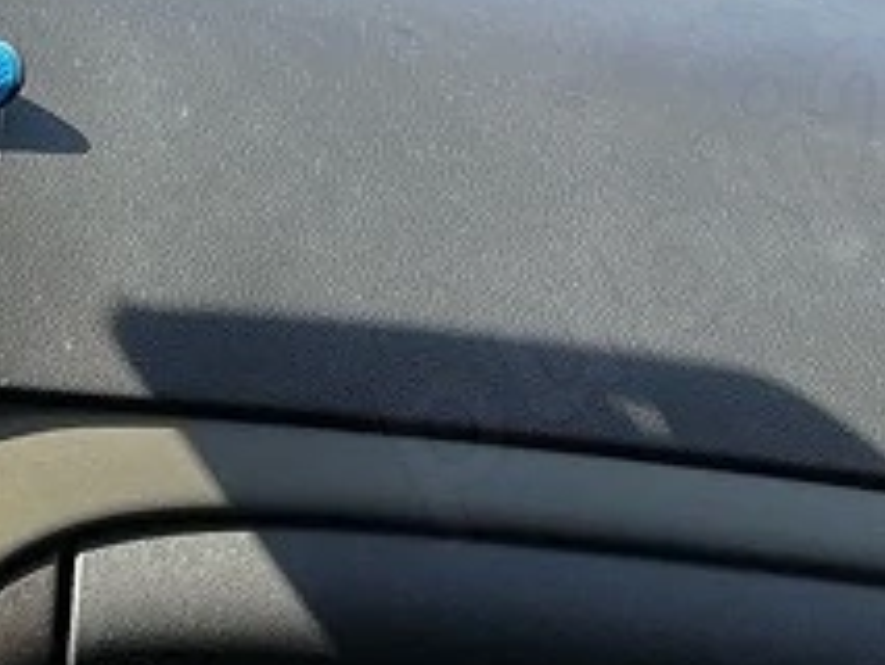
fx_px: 3121
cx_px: -1055
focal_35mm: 122
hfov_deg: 13.2
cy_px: 200
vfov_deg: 12.1
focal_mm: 5.1
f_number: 1.6
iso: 50
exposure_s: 1/461
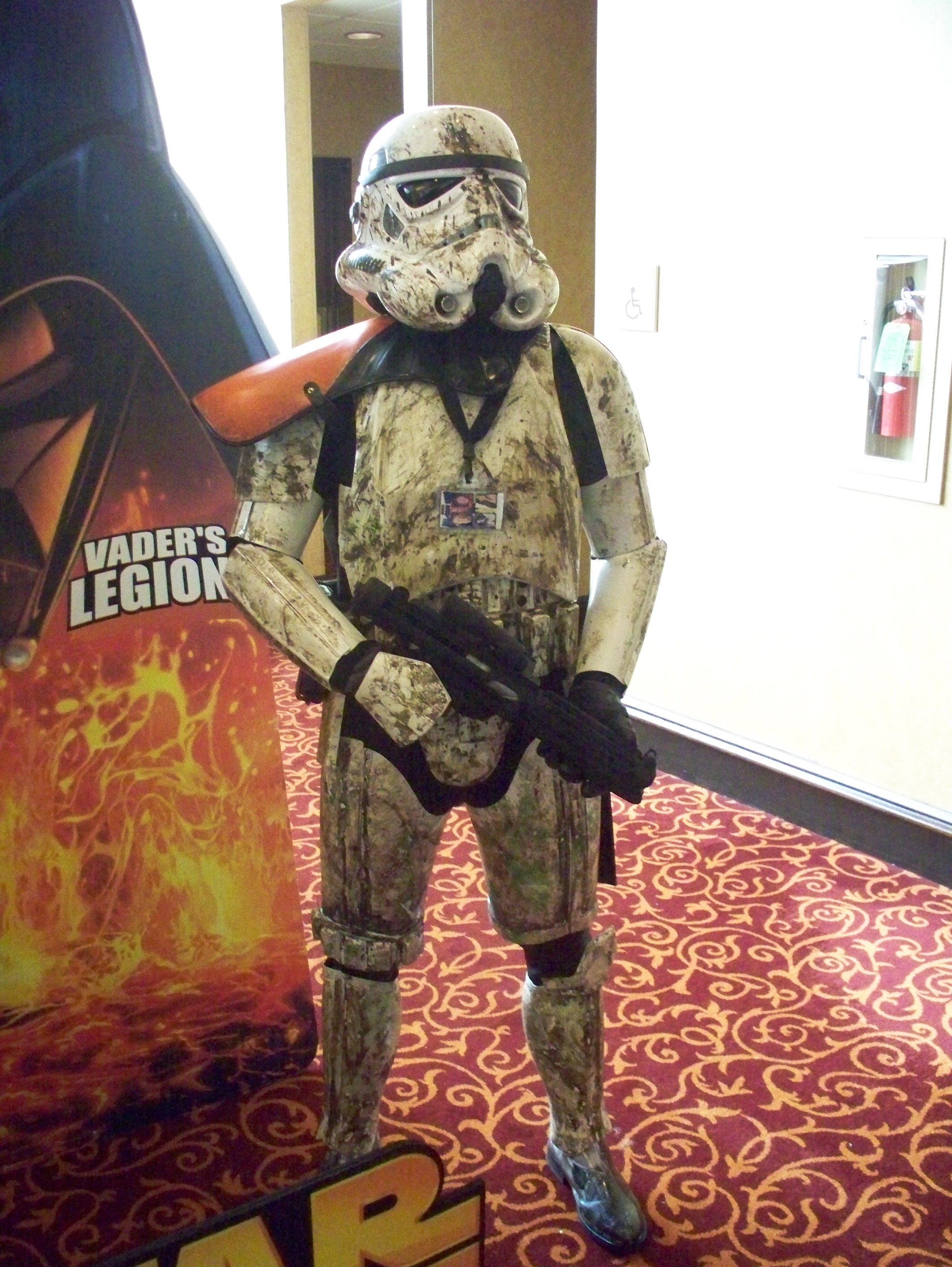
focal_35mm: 36
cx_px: 476
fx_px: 1318
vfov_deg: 51.3
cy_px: 634
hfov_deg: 39.7
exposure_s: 1/60
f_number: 2.8
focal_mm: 7.54
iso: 1600
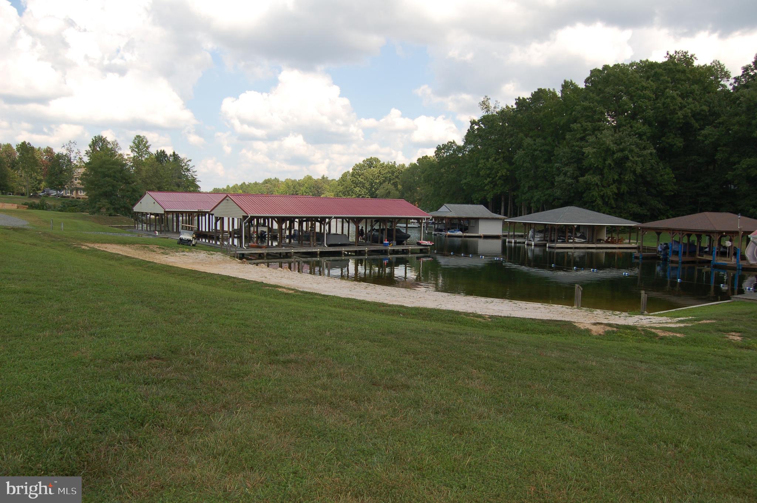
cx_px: 378
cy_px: 252
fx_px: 567
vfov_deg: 47.8
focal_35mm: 27
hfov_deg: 67.4
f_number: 5.6
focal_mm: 18
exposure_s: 1/500
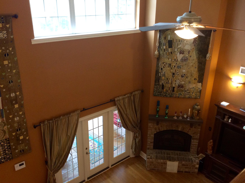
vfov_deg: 44.1
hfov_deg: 56.9
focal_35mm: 32
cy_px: 92
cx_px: 122
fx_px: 226
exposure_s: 1/24
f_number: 2.4
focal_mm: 3.3
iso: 100
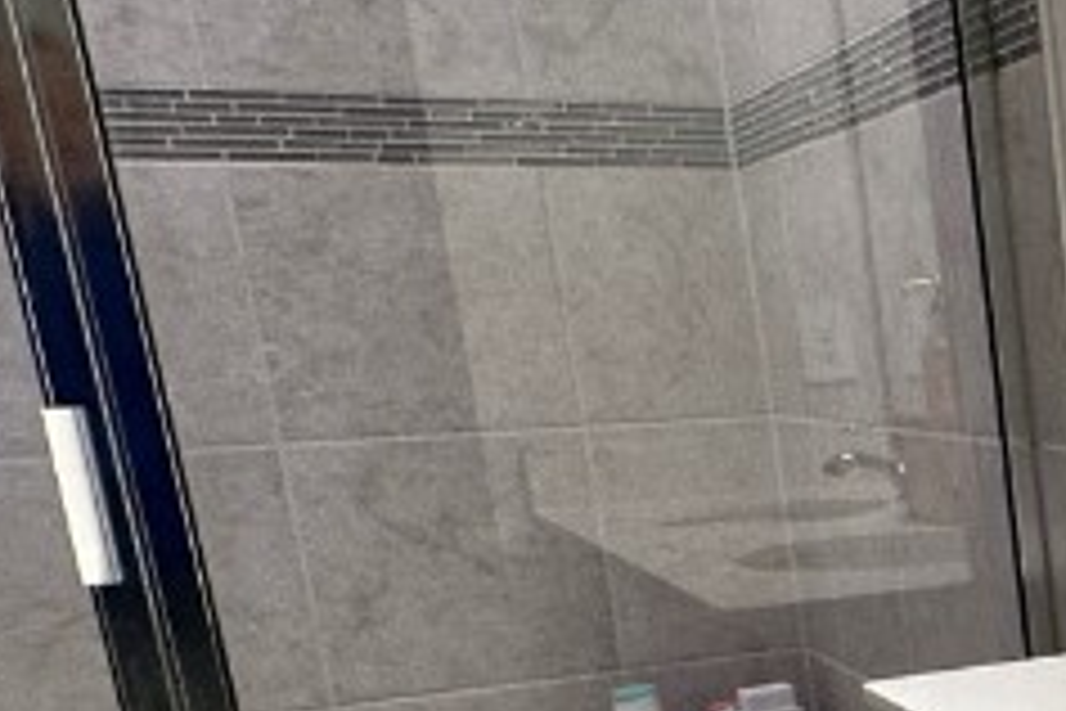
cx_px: 1624
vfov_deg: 20.7
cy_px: 756
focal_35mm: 63
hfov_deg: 24.4
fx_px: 1865
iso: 100
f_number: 2.2
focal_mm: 2.22
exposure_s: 1/120
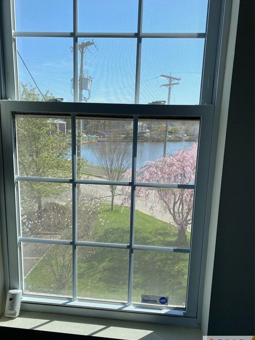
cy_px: 176
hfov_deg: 51.3
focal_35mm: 27
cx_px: 123
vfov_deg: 65.3
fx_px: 265
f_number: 1.8
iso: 32
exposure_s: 1/1330
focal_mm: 4.25
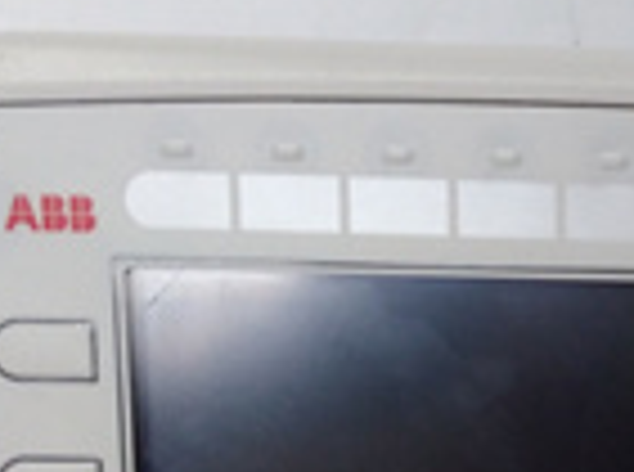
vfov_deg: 14.9
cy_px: 555
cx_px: 769
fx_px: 1754
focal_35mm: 96
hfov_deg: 19.3
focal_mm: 3.79
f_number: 2
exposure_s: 1/33
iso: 182
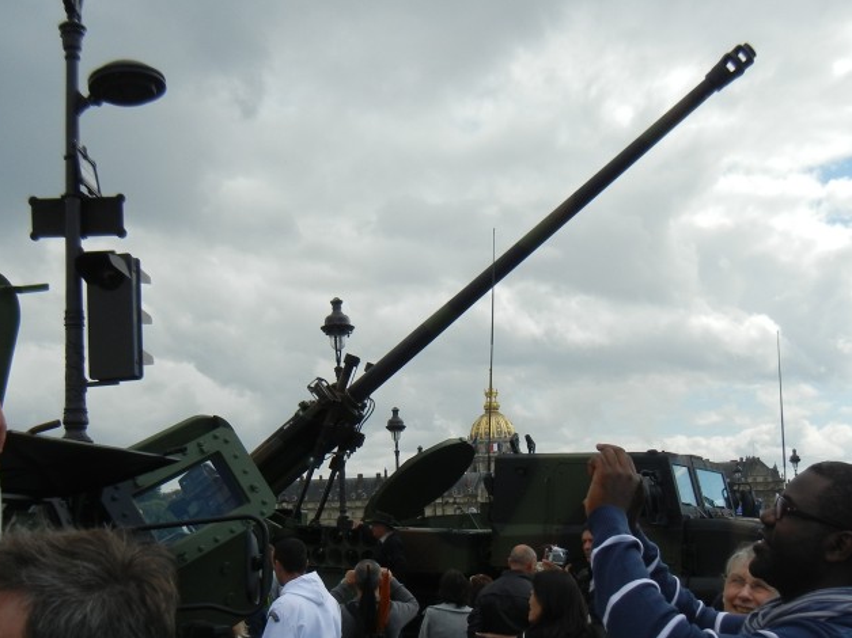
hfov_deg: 38.9
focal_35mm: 49
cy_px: 432
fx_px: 1206
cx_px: 428
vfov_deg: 29.4
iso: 160
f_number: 7
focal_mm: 5.4
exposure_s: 1/468
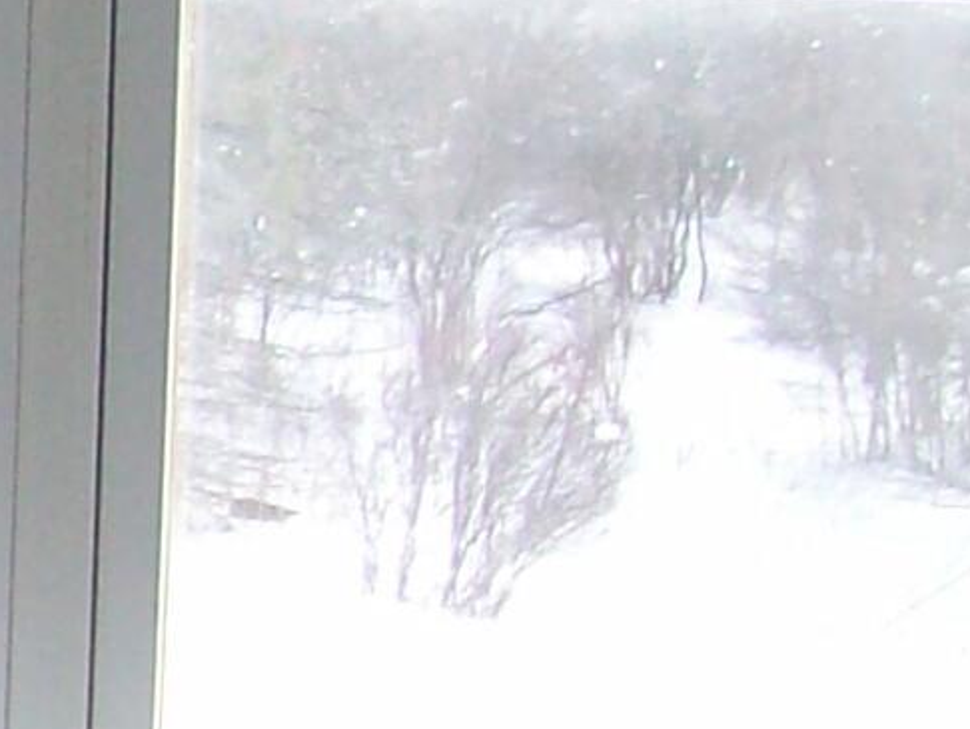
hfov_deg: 7.8
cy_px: 1152
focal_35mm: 222
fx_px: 6224
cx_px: -1872
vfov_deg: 6.6
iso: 80
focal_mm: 6
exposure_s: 1/87.8
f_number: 2.7
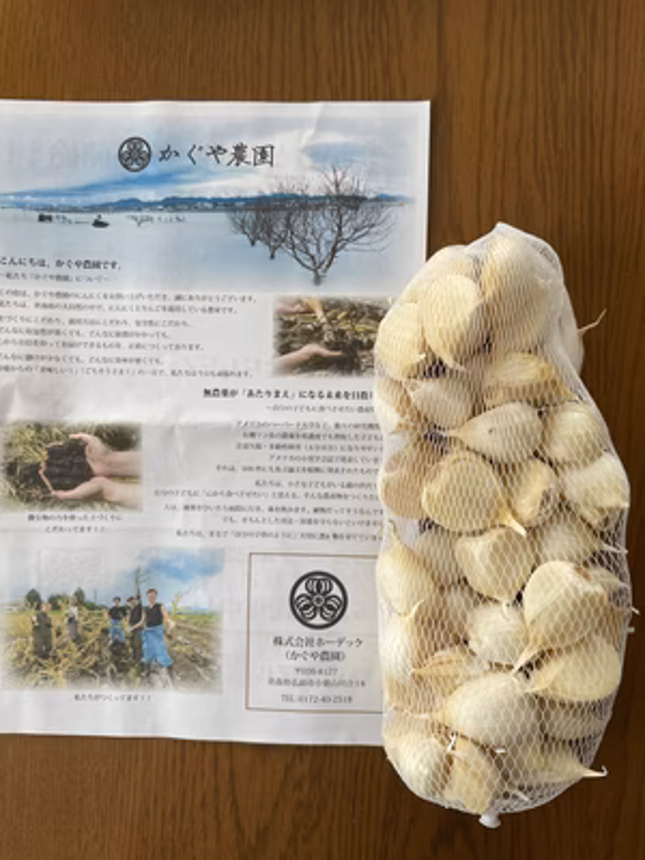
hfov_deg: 53.1
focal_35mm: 26
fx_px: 646
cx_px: 322
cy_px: 430
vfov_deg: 67.3
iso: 40
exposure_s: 1/121
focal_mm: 4.2
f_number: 1.6
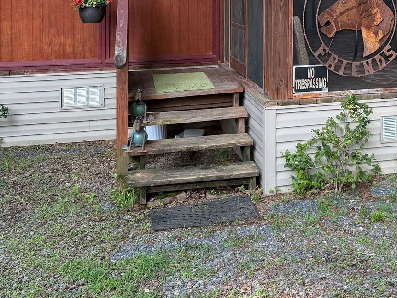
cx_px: 327
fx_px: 654
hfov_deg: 32.7
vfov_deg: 23.9
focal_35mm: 57
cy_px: -34
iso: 100
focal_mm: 6.76
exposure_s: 1/365
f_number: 1.78
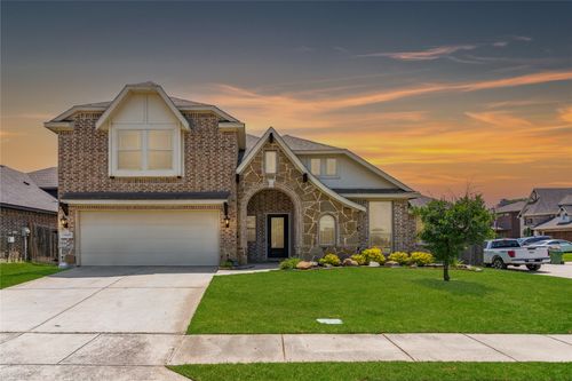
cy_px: 190
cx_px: 286
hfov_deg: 93.3
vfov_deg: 70.4
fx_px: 270
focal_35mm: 17
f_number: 8
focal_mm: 17
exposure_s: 1/400
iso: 100
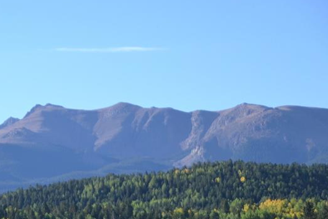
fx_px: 1722
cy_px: 185
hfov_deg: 10.8
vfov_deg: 7.3
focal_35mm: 189
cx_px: 22
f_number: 5.6
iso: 180
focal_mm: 65
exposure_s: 1/500
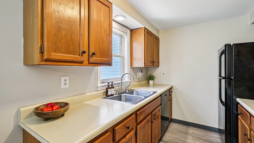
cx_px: 128
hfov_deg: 95.9
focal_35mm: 17
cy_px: 69
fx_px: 115
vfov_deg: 63.9
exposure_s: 1/15
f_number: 8
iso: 400
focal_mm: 16
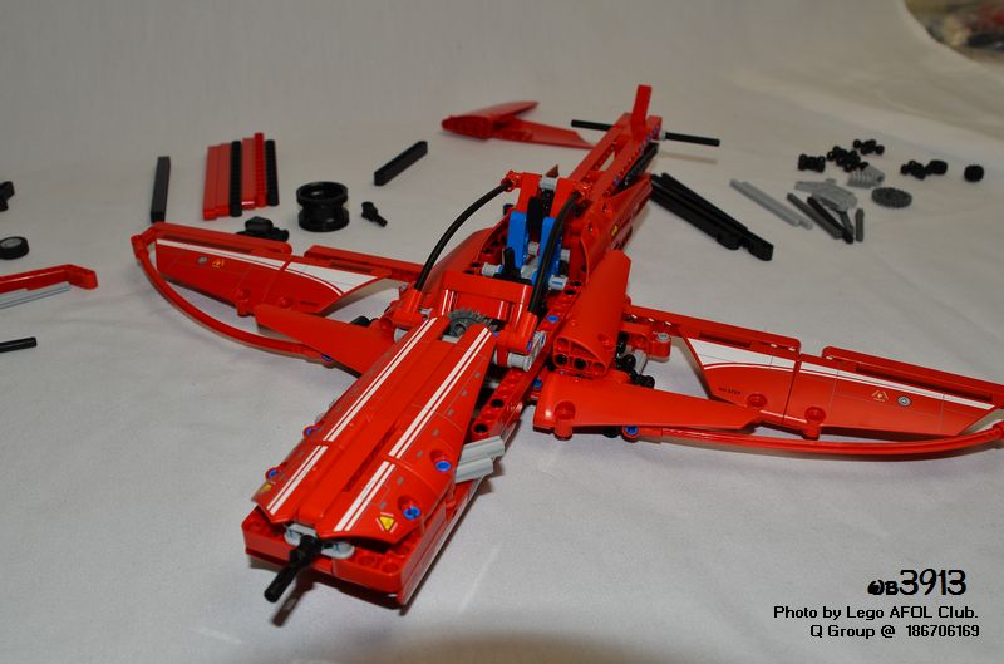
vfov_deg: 36.7
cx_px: 502
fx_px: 1001
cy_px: 332
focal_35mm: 36
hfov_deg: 53.2
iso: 100
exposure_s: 1/125
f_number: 7.1
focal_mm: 24
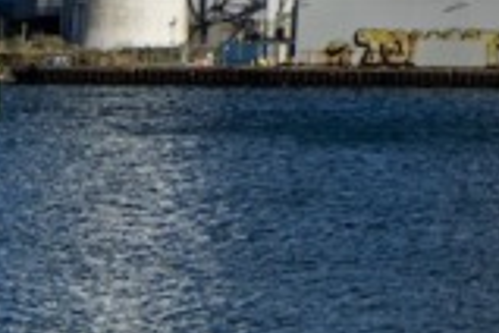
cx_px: 1208
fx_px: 2924
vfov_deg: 6.3
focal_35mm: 211
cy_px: -397
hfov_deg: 8.8
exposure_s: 1/800
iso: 100
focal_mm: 42
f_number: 6.3
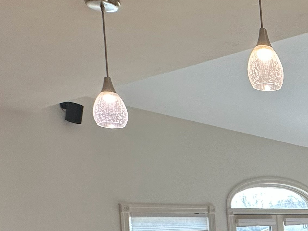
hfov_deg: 28.6
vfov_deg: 27.7
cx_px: 432
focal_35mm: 50
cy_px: 222
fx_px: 445
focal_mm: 2.22
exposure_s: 1/120
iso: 160
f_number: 2.2
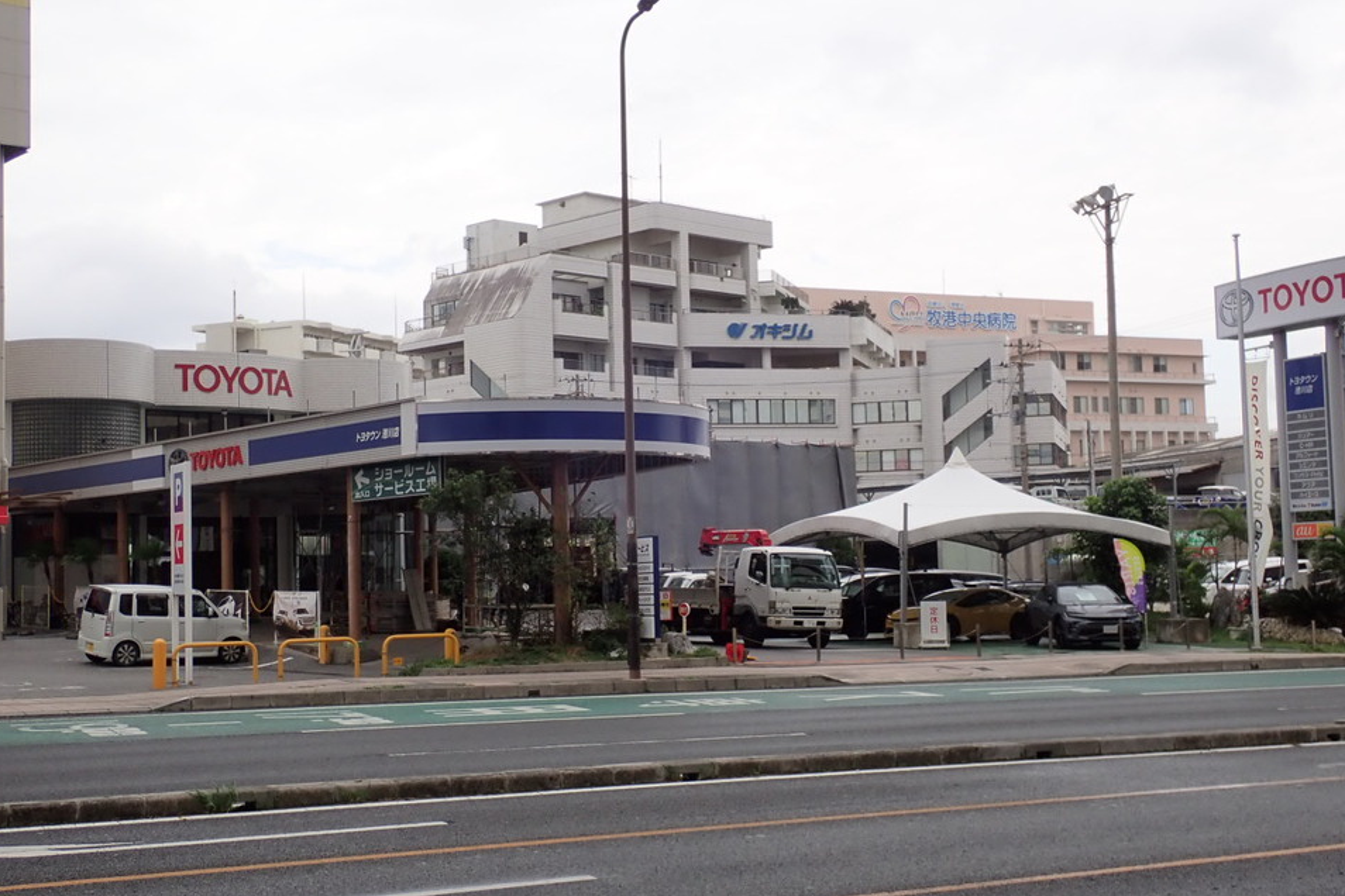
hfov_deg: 41.1
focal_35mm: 48
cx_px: 680
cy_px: 449
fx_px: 1793
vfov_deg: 28.1
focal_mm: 7.86
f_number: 4
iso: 125
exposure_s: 1/400
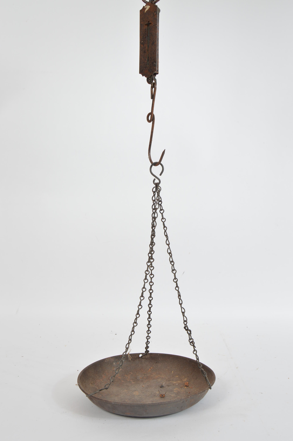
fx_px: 477
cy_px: 220
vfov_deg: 49.6
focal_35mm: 39
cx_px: 146
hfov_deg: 34.1
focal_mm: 26
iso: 100
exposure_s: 1/80
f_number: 8
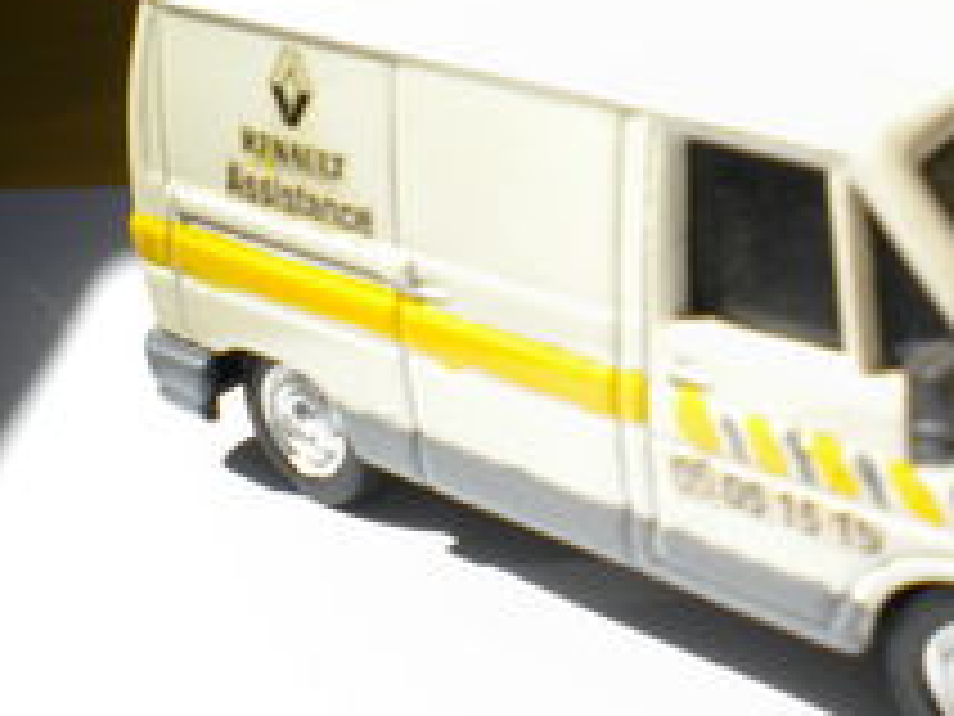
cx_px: 752
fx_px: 1819
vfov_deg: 22.2
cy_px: 320
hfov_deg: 28.8
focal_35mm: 66
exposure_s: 1/613
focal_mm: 6.3
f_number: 4.6
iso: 80
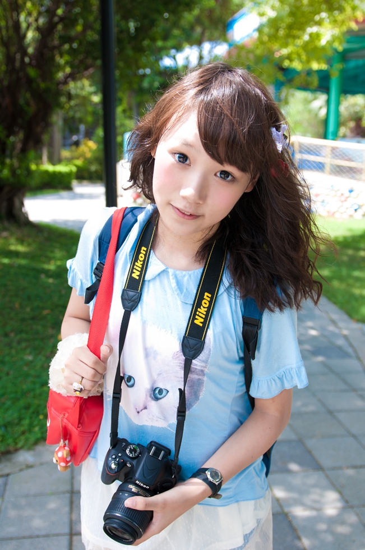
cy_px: 275
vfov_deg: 53.2
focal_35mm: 36
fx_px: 549
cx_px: 182
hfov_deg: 36.8
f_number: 3.5
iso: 200
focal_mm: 24
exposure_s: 1/250
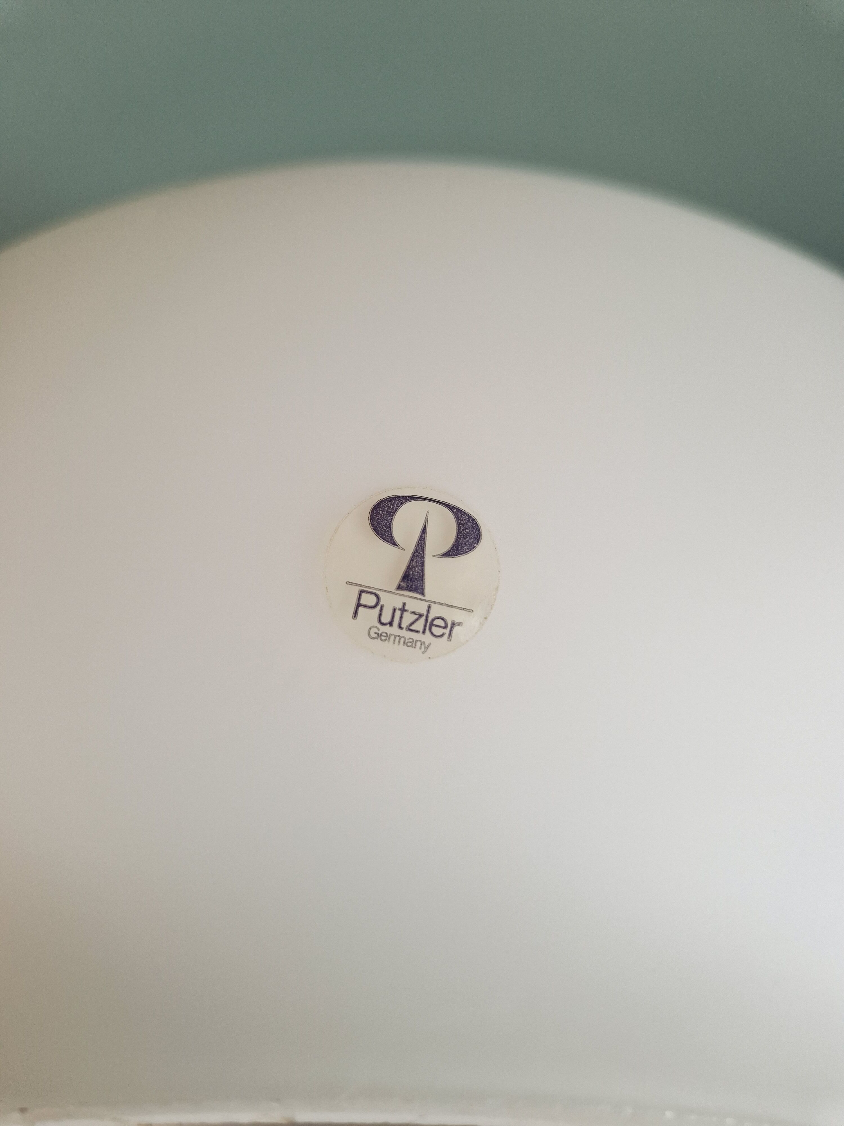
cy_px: 563
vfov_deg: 73.9
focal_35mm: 23
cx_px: 422
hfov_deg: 58.9
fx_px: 748
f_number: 1.8
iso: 200
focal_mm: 5.4
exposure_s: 1/180
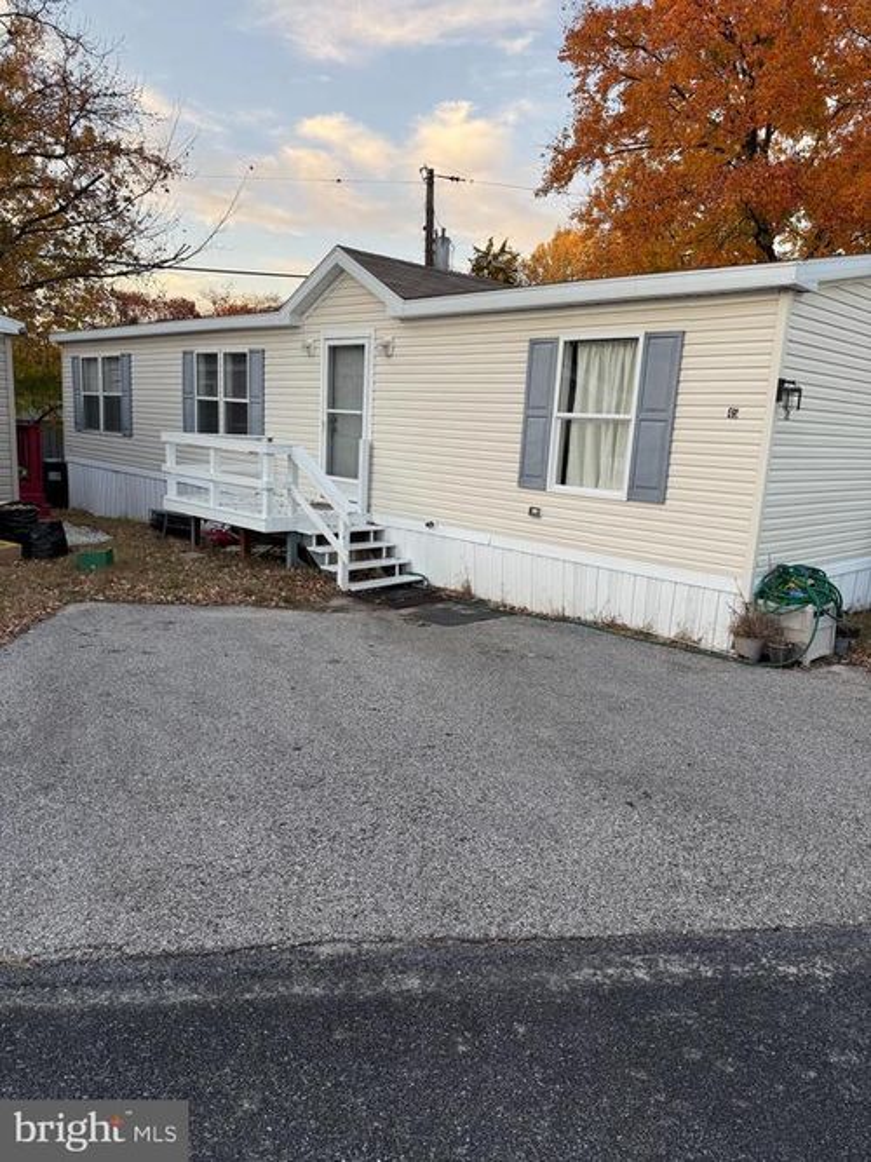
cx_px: 436
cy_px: 581
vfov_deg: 71.6
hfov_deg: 56.8
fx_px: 805
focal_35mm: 24
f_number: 1.78
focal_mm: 6.76
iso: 80
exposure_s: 1/363
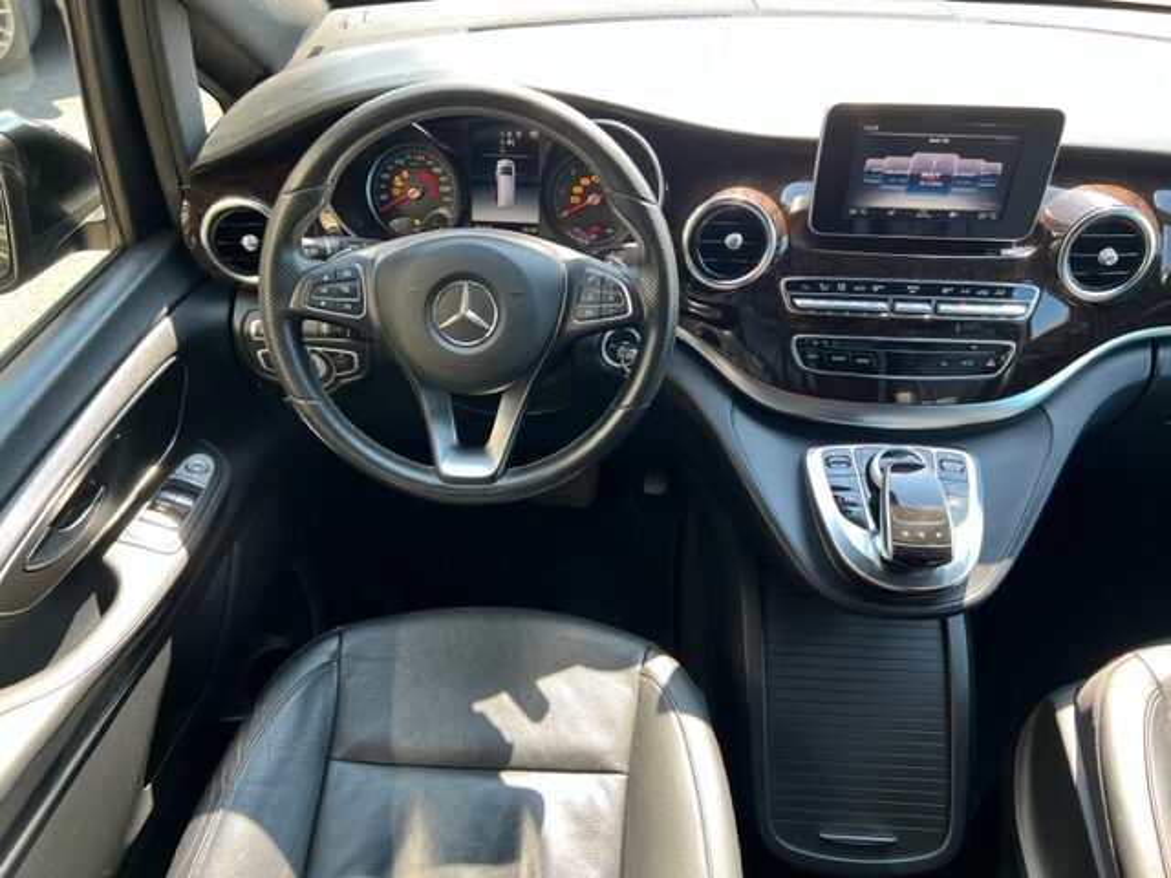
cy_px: 439
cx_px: 586
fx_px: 880
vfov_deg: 53.1
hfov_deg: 67.3
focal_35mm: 26
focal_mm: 5.7
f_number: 1.5
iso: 64
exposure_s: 1/121
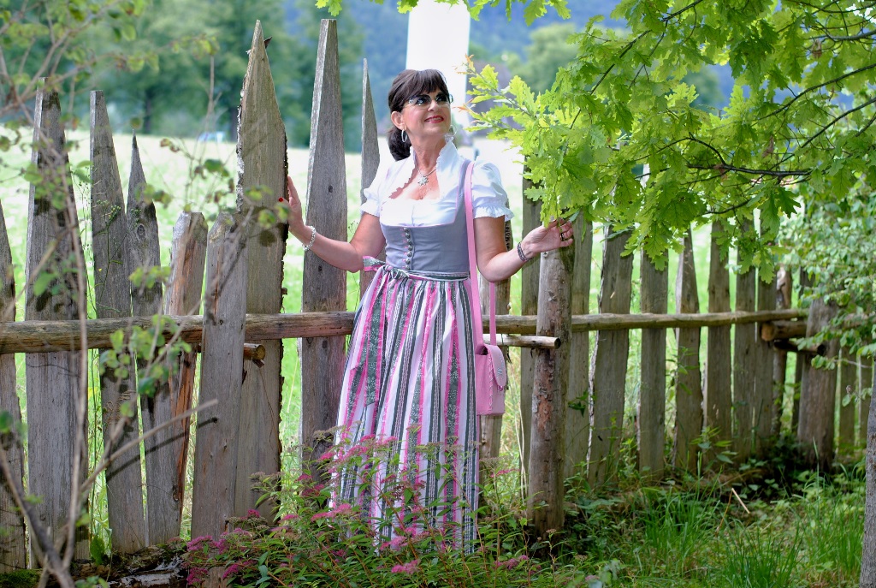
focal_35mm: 75
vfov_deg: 18.3
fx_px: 1828
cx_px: 438
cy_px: 294
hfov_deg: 26.9
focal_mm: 50
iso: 100
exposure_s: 1/125
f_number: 2.8
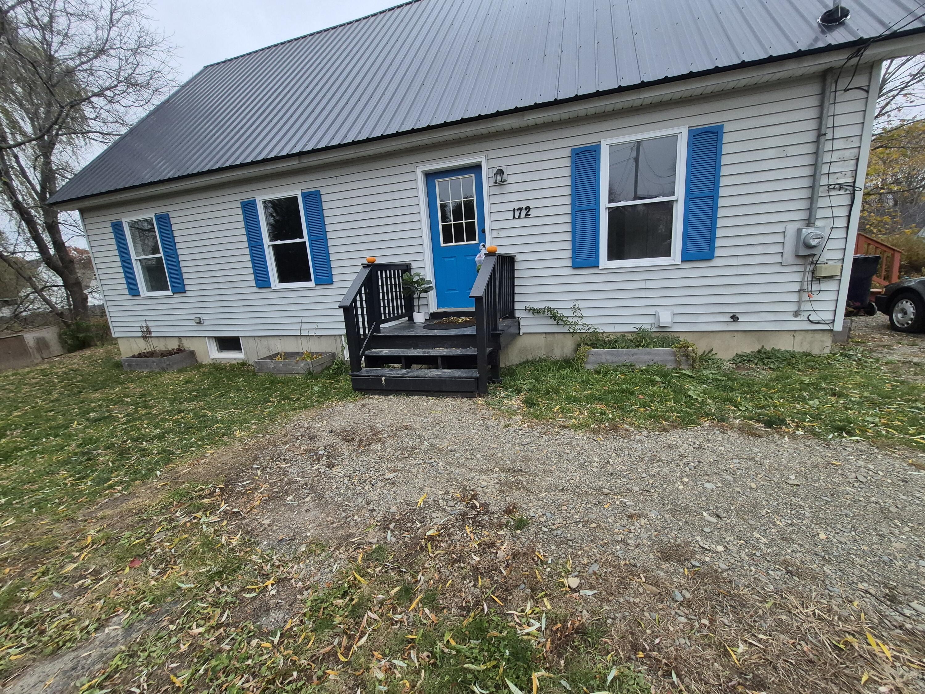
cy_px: 347
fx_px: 347
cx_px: 462
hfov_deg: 106.2
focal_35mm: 13
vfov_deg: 89.9
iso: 160
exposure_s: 1/1996
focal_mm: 1.74
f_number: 2.2
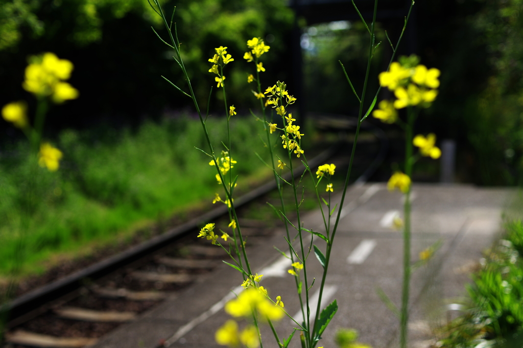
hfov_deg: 38.2
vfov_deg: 25.9
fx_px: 754
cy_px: 174
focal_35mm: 52
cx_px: 262
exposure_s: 1/1000
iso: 100
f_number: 4
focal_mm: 35
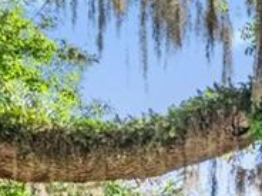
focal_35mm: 138
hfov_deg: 11.5
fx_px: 1046
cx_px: 655
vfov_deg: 8.4
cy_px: 649
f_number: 9
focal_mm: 11
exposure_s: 1/4000
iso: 250
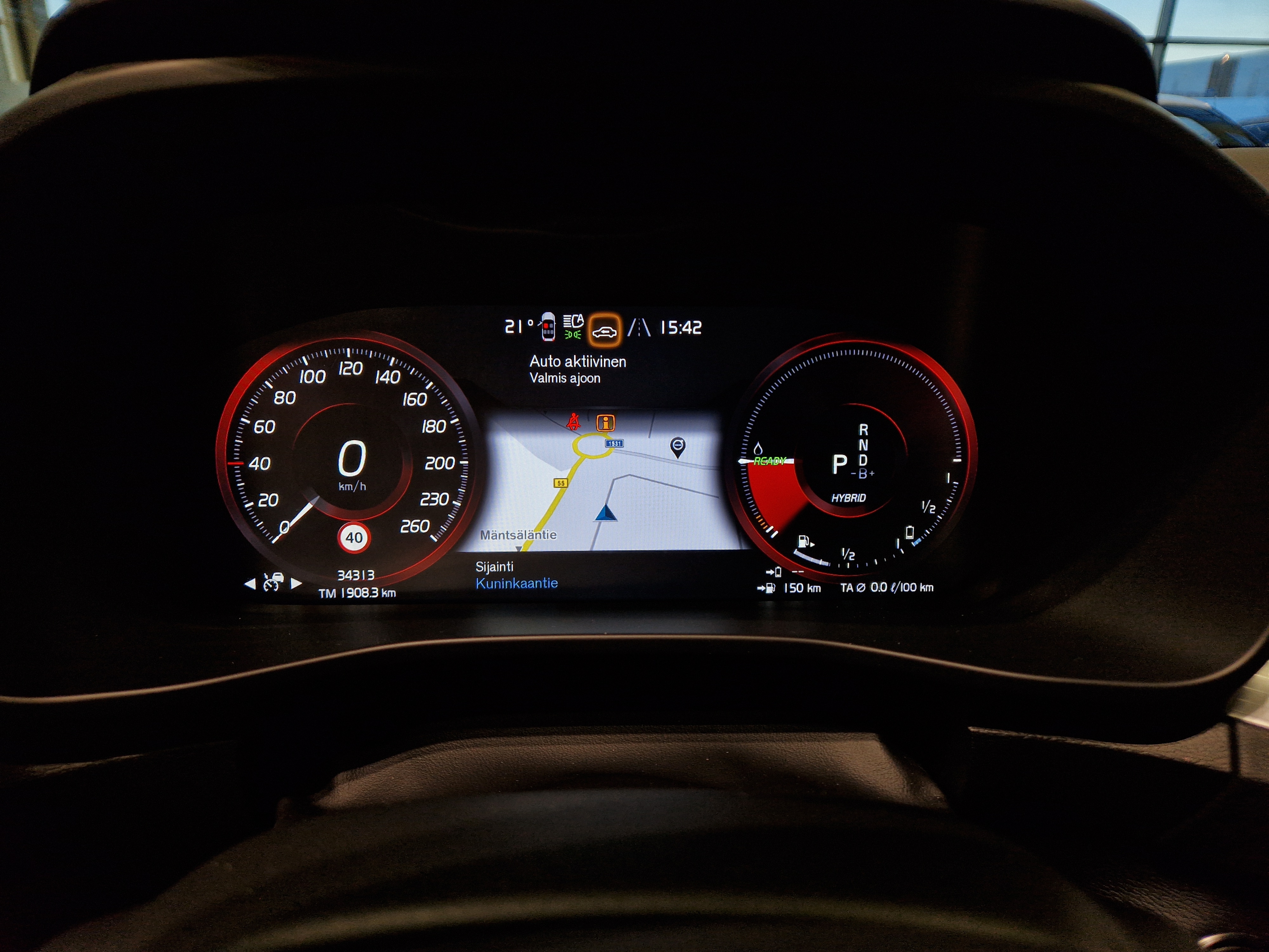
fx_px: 843
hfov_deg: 73.9
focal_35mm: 23
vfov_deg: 58.9
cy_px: 476
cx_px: 634
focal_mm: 5.4
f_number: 1.8
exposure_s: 1/180
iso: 50
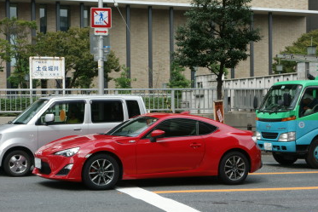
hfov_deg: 24.7
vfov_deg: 16.7
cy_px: 111
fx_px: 725
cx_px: 173
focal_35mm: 82
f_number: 8
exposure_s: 1/100
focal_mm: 25.32
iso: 125
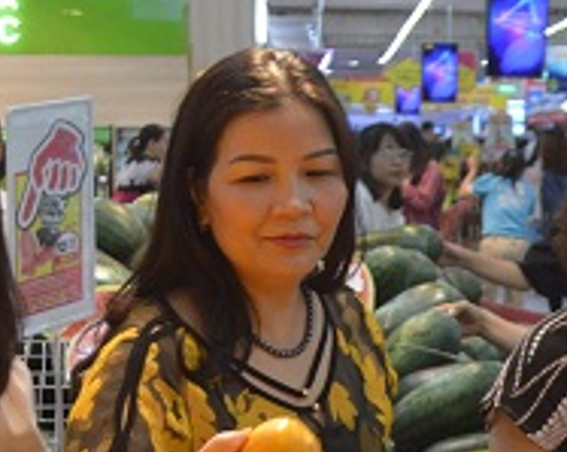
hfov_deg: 14.2
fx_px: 2262
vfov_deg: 11.4
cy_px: 372
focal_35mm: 135
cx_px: 500
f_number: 5
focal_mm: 28
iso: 800
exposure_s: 1/100
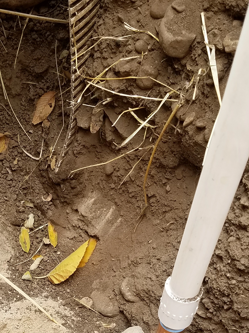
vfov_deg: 32.4
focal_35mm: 57
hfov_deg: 25.5
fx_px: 547
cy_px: 289
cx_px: 77
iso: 50
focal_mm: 4.2
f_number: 1.7
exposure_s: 1/149
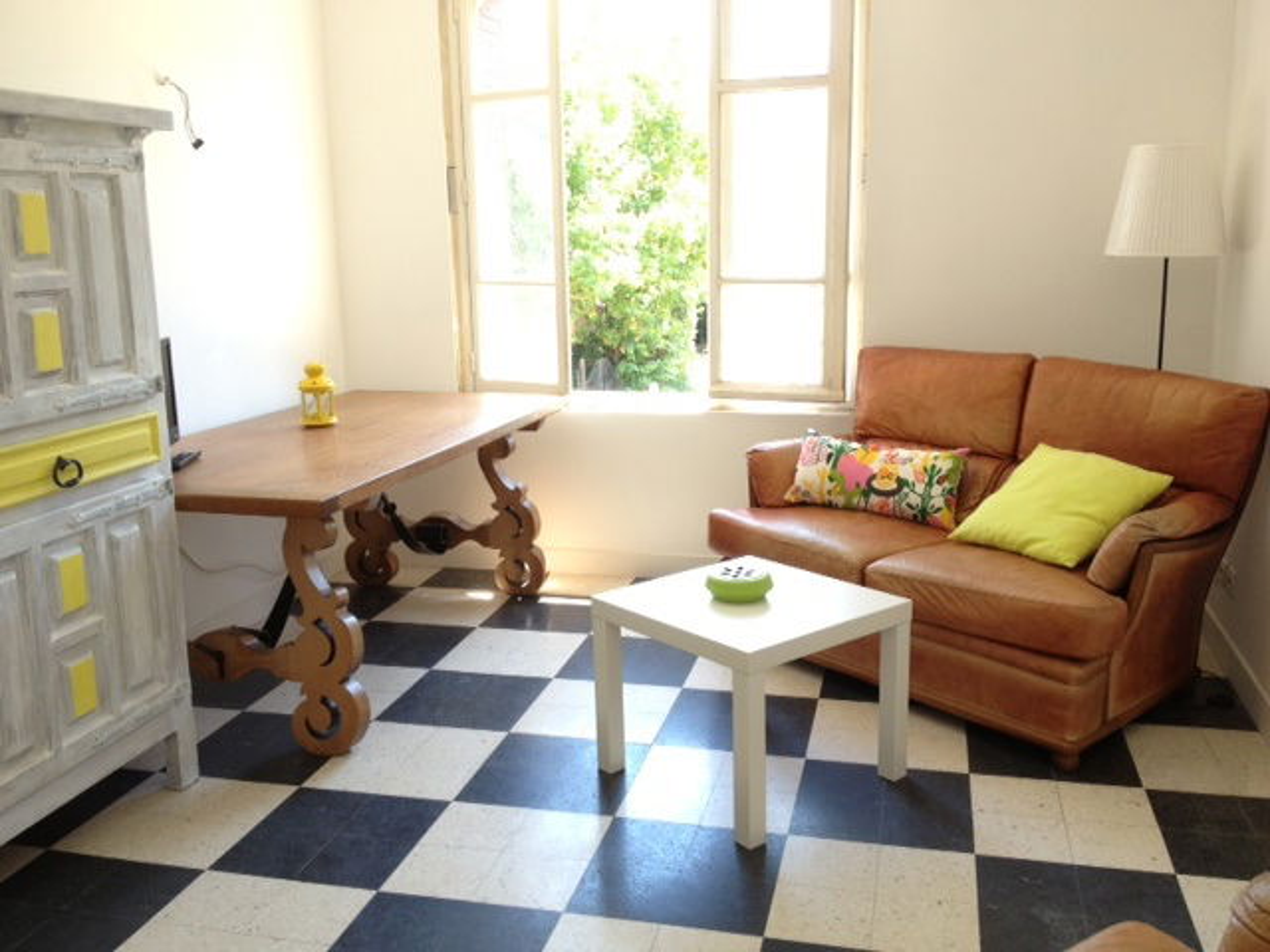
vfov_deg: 40.7
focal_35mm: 35
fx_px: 1284
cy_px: 476
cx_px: 635
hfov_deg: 52.6
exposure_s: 1/60
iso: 64
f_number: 2.4
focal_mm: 4.28
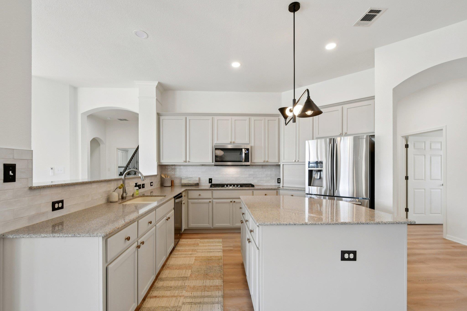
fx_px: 195
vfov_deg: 77.3
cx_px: 234
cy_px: 156
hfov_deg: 100.4
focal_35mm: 15
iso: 400
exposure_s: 1/25
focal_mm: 10
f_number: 8
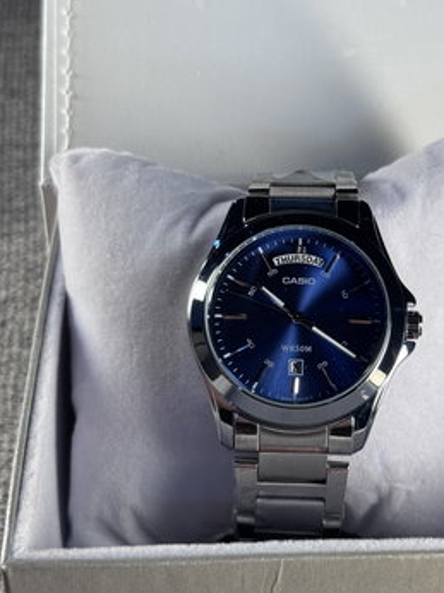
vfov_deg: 26.3
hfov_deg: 19.7
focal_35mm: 74
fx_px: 1267
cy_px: 291
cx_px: 326
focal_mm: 6.76
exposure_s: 1/200
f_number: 1.78
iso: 64
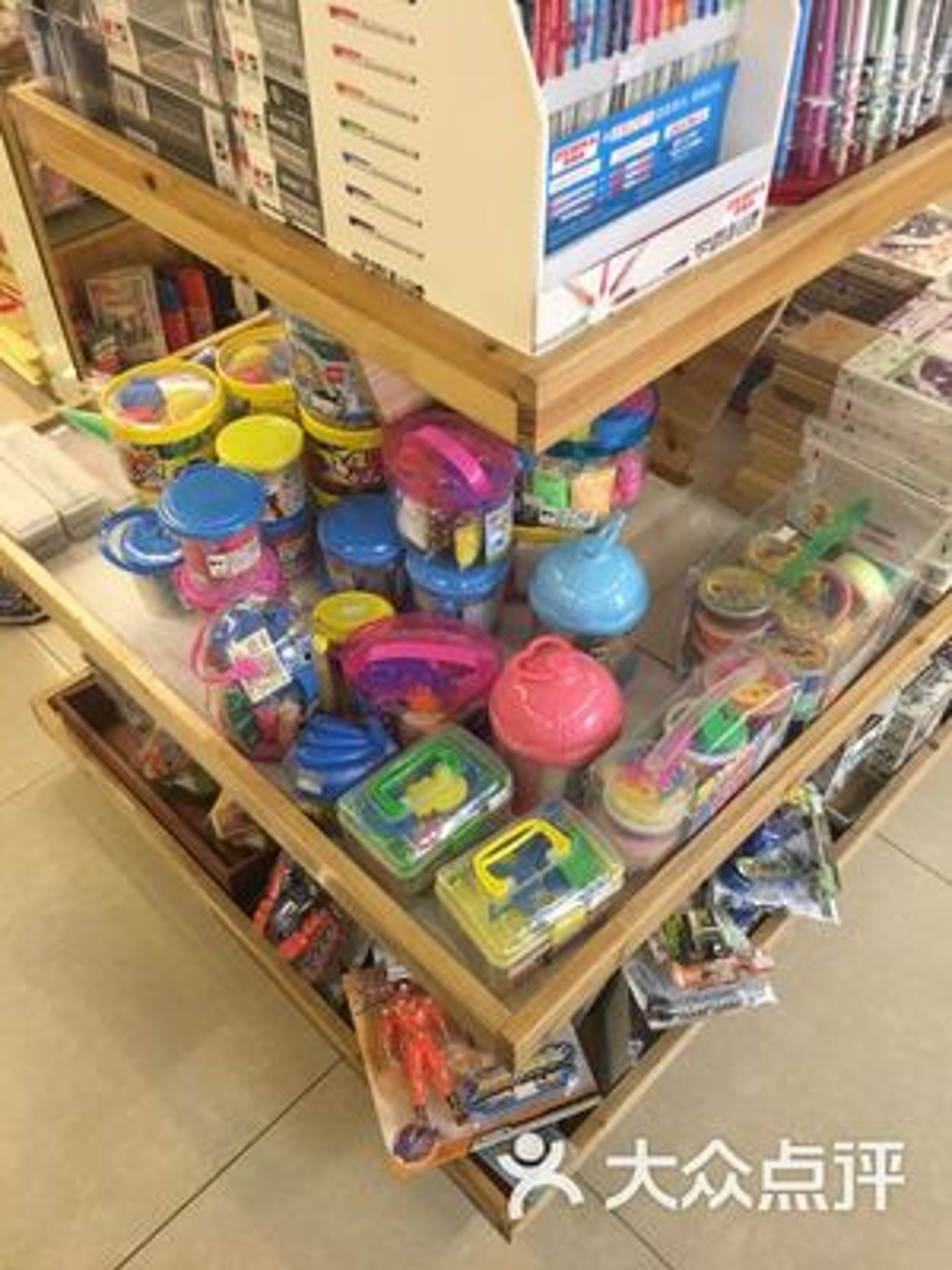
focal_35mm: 29
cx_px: 476
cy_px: 635
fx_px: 1063
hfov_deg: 48.2
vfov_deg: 61.7
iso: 64
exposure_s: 1/17
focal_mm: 4.15
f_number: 2.2
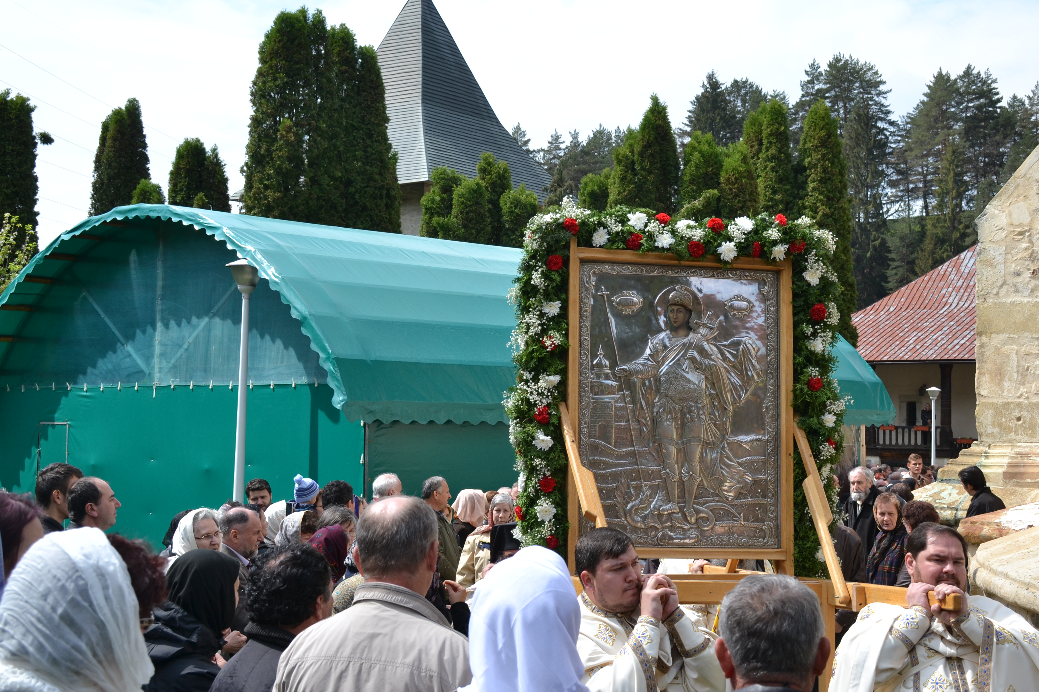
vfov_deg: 24.6
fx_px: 1587
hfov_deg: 36.2
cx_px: 579
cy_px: 342
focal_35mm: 55
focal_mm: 32
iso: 200
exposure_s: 1/500
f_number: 8
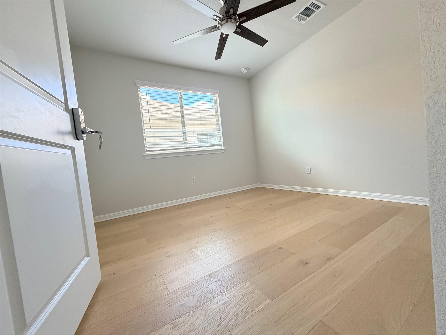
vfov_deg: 85.7
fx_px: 180
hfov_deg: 102.1
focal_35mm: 14
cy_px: 168
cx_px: 223
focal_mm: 2.22
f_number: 2.2
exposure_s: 1/85
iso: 320
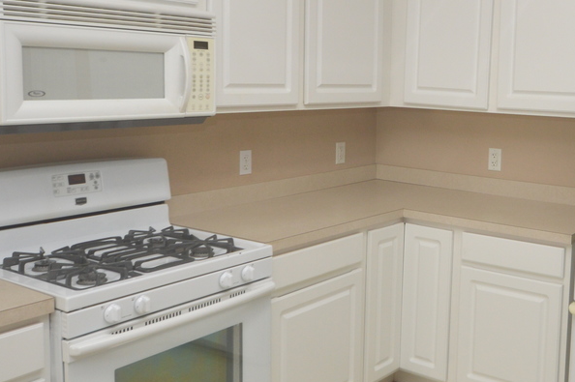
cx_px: 454
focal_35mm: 41
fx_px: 654
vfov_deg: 32.4
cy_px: 143
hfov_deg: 45.2
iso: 220
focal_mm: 10
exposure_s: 1/60
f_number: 8
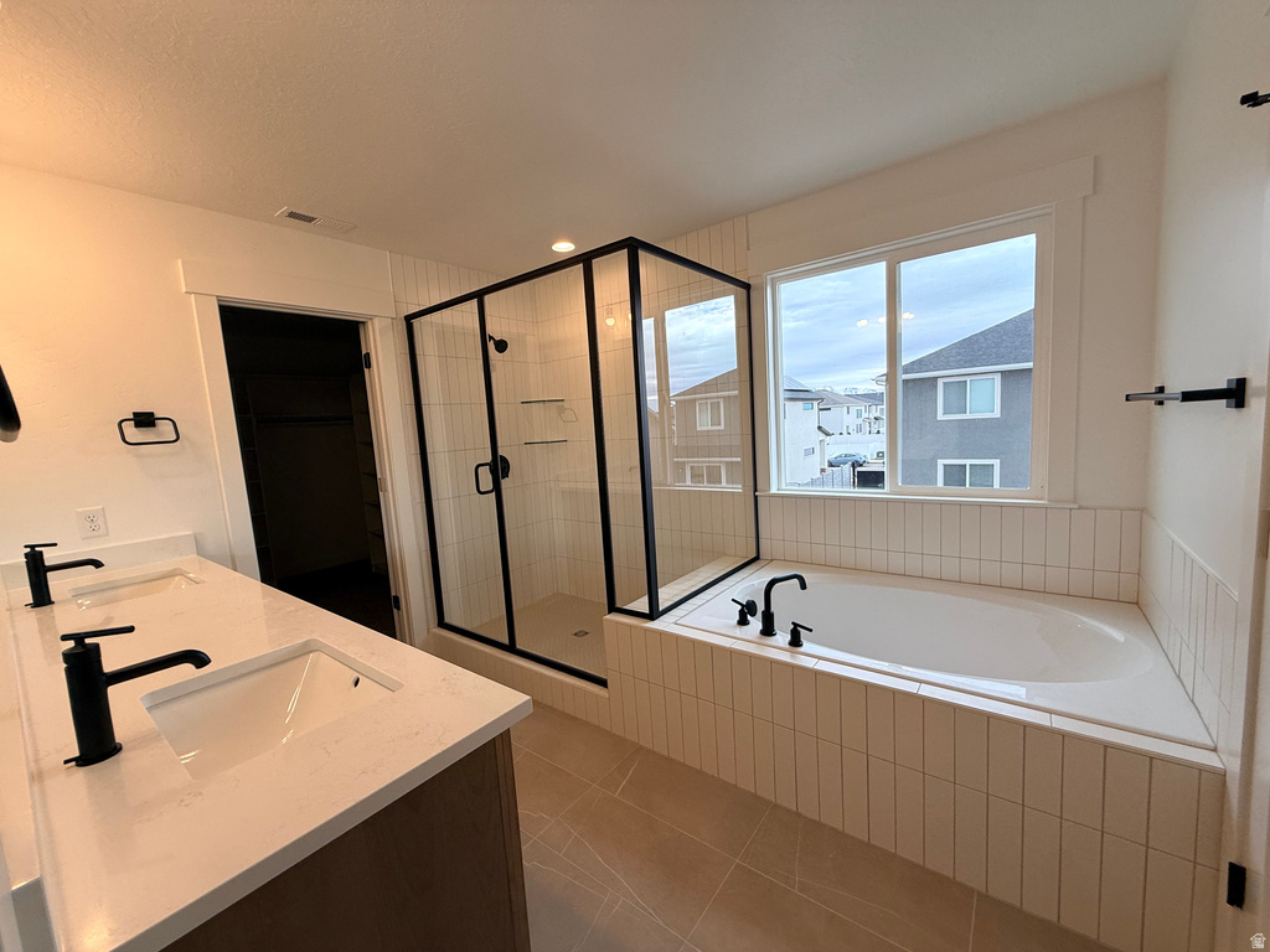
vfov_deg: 85.7
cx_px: 635
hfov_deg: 102.1
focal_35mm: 14
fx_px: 514
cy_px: 476
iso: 64
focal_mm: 2.22
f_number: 2.2
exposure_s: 1/190
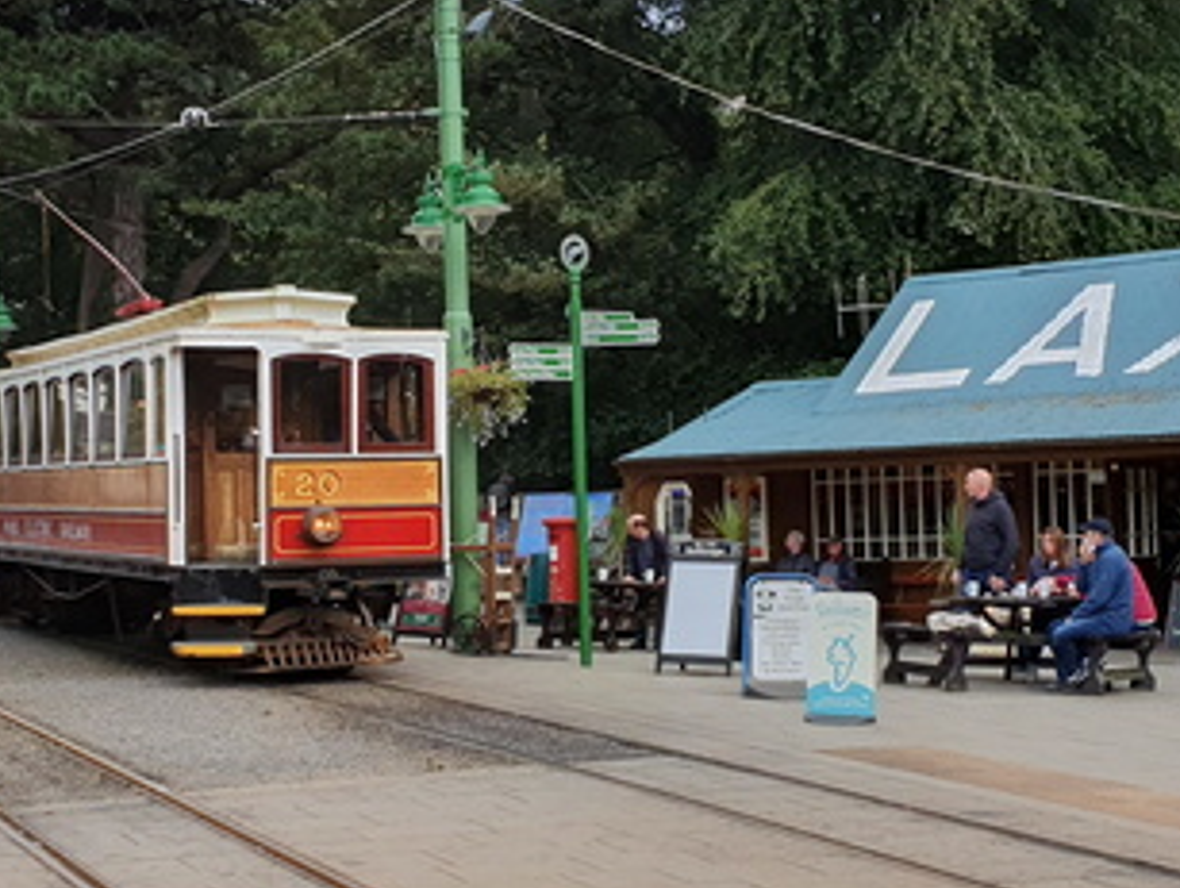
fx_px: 2287
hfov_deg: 28.9
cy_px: 600
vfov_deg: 21.9
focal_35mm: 67
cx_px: 488
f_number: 2.4
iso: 50
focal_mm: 4.32
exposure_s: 1/650
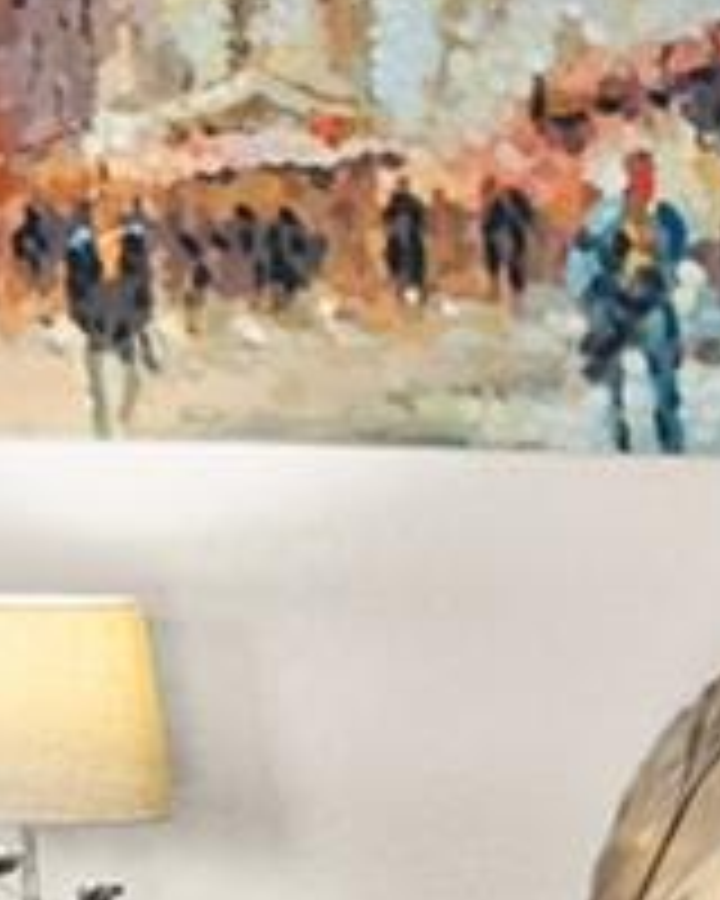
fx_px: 4102
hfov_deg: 6.8
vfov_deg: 12.5
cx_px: -2457
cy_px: 308
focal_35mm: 154
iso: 400
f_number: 8
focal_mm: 16
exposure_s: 1/1.67
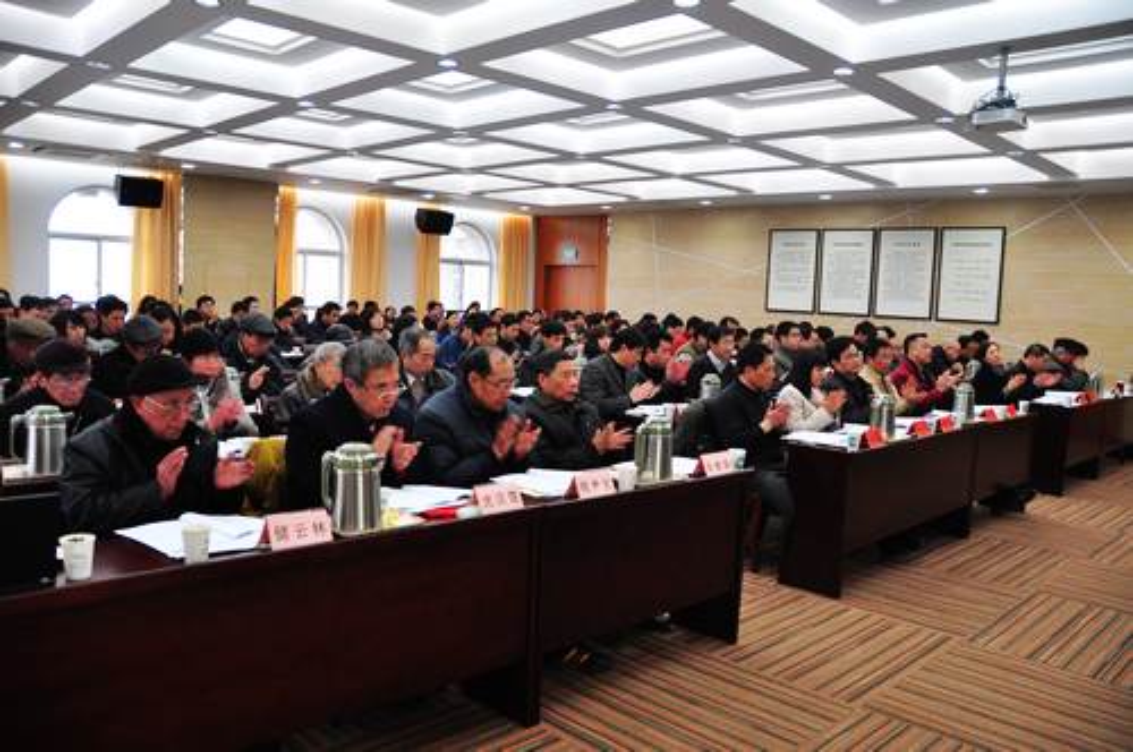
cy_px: 376
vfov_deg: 47.8
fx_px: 849
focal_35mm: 27
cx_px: 566
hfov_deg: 67.4
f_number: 3.5
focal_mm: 18
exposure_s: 1/40
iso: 400
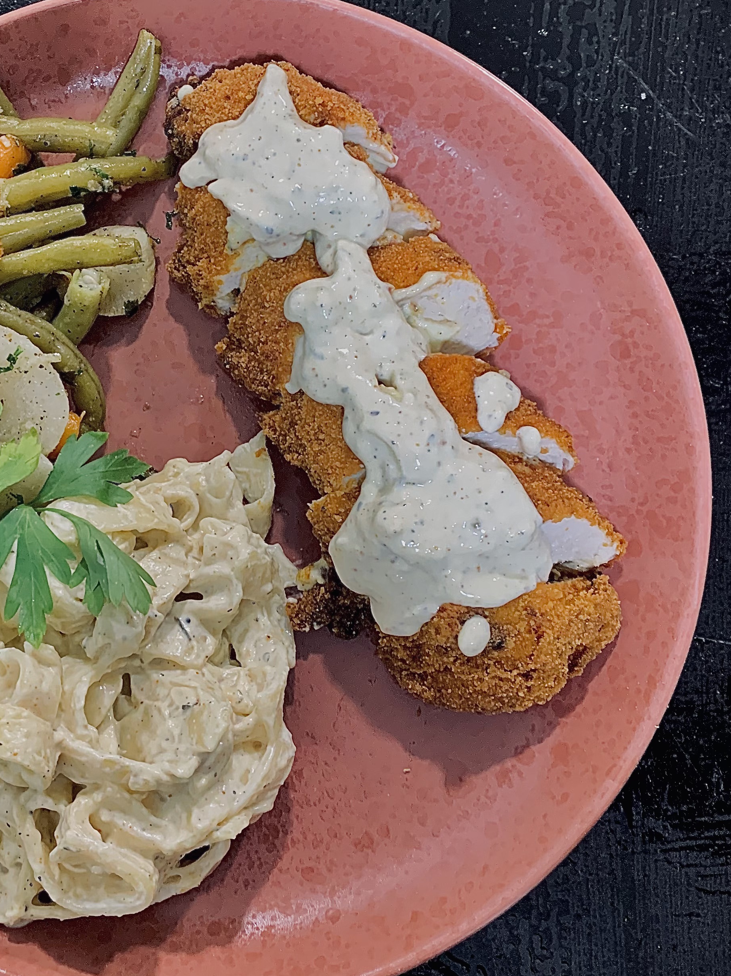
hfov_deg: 33.0
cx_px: 199
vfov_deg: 43.8
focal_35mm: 43
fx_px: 1211
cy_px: 467
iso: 320
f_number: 1.8
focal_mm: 4.25
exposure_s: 1/60
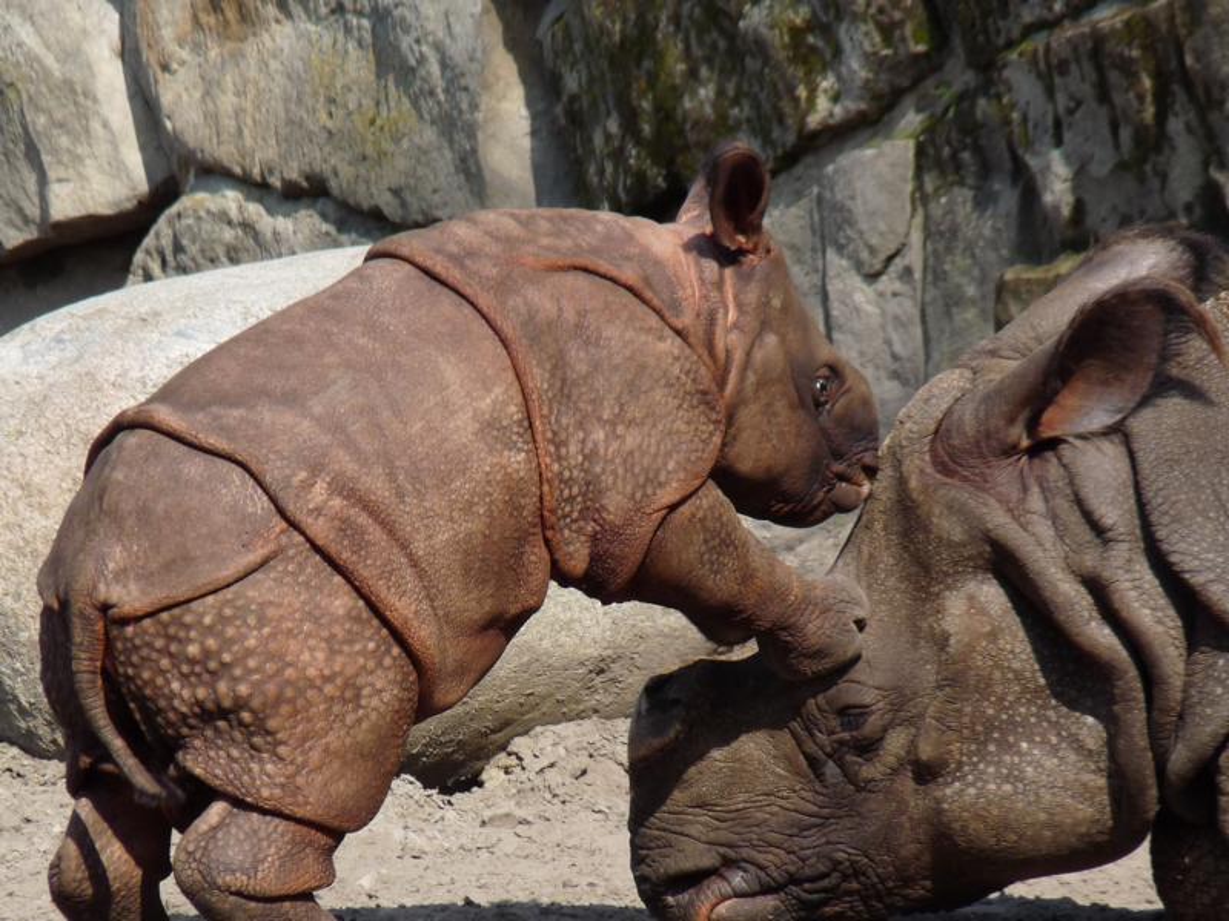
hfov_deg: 3.4
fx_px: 20450
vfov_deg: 2.6
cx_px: 614
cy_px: 460
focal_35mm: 576
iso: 100
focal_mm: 72.6
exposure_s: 1/250
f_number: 5.6
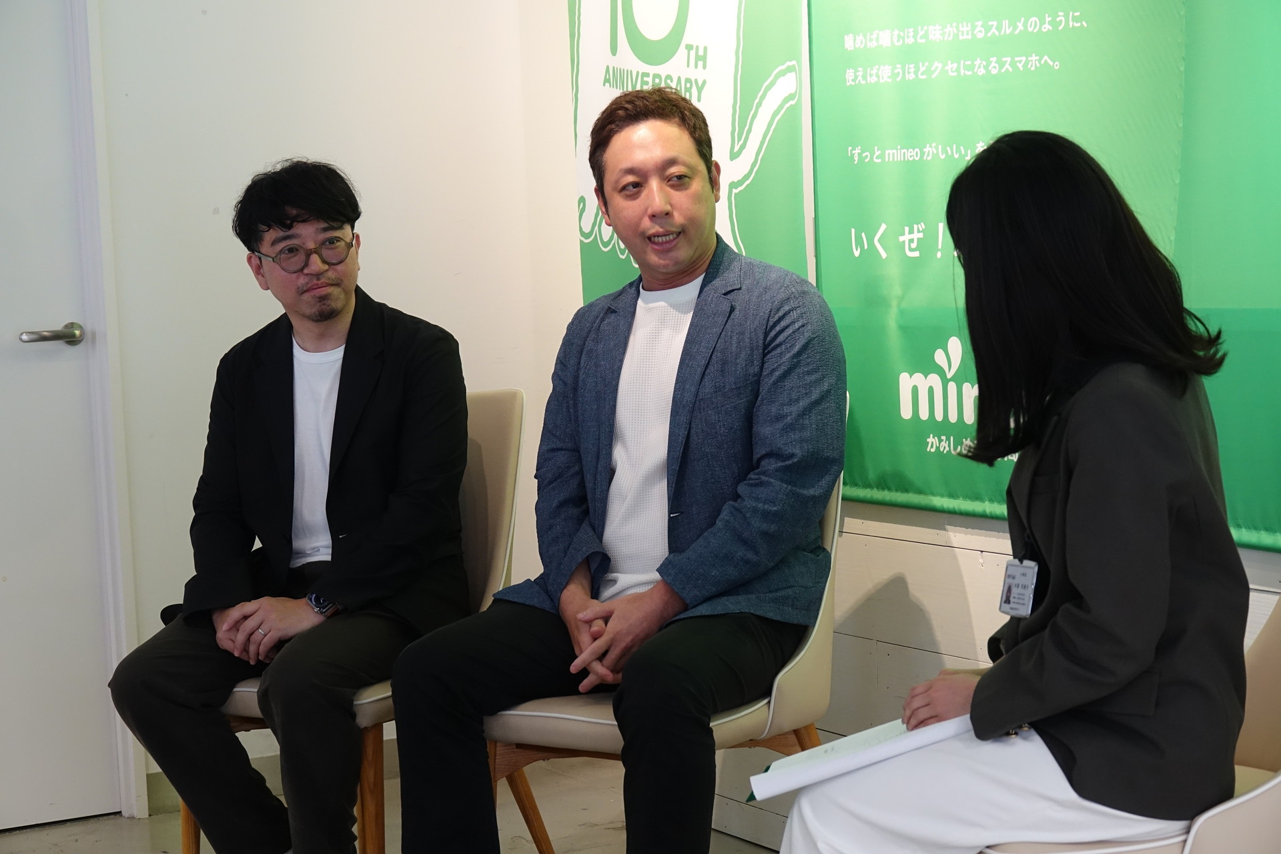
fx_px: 2419
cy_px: 427
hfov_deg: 29.7
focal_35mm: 68
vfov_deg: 20.0
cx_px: 640
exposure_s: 1/80
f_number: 3.5
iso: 640
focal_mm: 24.79
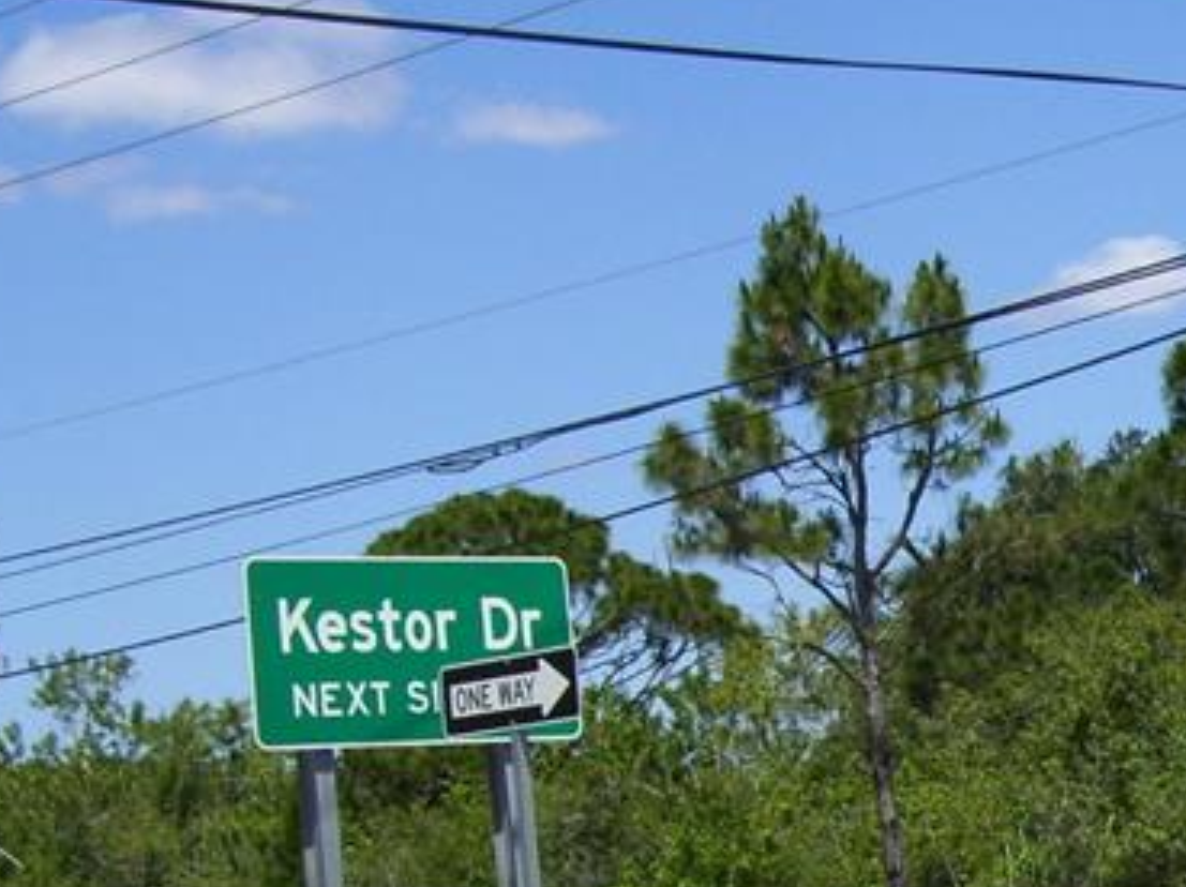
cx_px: 1135
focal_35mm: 125
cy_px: 775
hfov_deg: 15.5
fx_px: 4279
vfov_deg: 11.8
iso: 80
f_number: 5.6
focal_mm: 7.6
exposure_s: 1/800
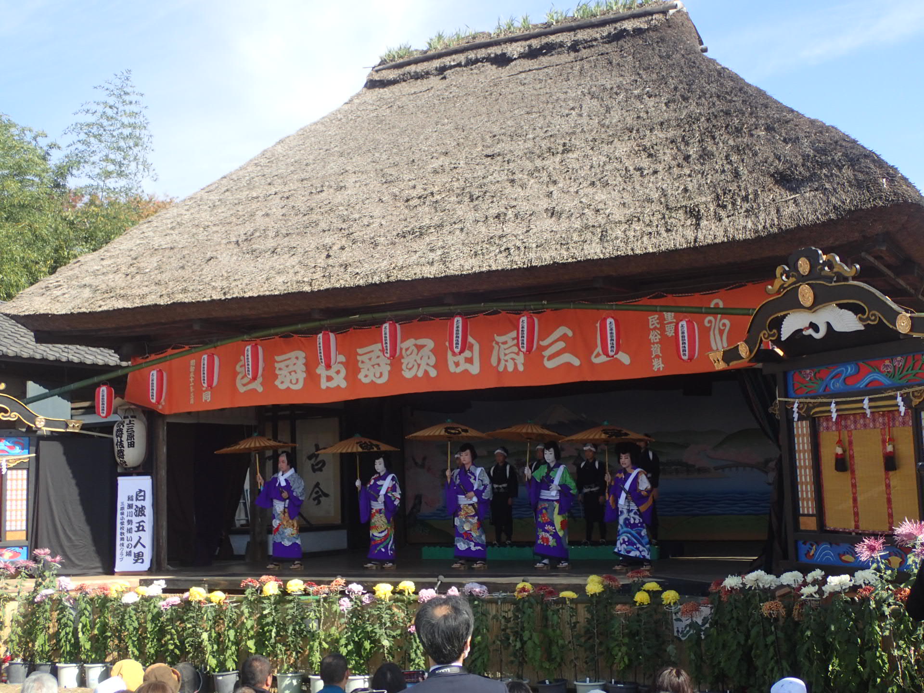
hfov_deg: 41.2
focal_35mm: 46
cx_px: 462
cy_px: 346
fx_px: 1228
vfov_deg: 31.5
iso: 100
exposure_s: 1/320
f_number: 4.5
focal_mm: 8.41
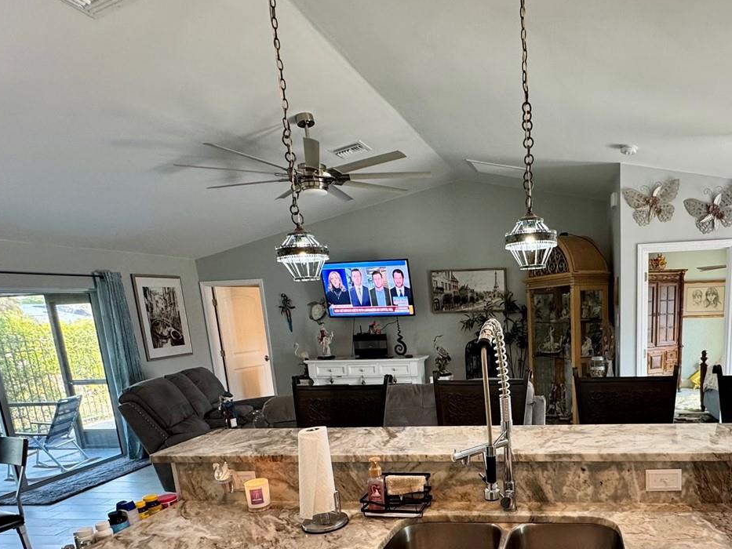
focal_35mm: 24
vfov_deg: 54.5
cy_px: 405
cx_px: 519
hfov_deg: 68.4
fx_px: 508
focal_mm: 2.22
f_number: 2.2
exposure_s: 1/60
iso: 200
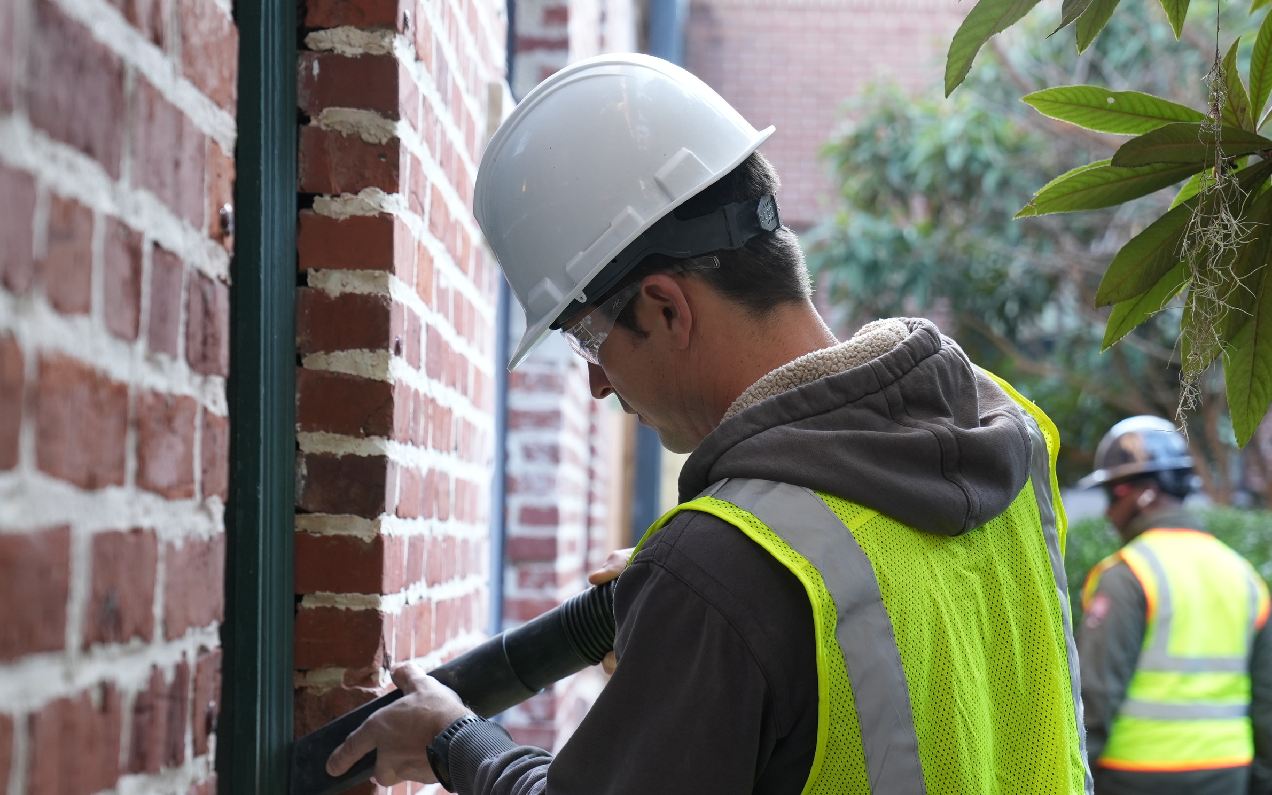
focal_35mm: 84
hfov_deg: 24.6
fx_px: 2912
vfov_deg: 15.5
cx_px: 699
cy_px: 567
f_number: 4
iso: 640
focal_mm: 56
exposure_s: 1/160
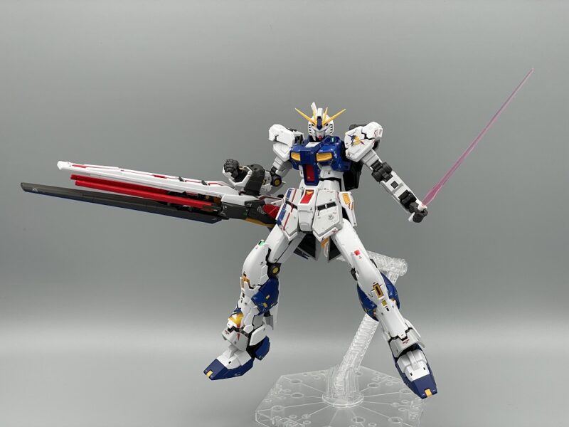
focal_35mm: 52
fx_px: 855
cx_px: 284
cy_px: 214
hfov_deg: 36.8
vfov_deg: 28.0
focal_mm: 6
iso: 25
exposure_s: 1/139
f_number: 2
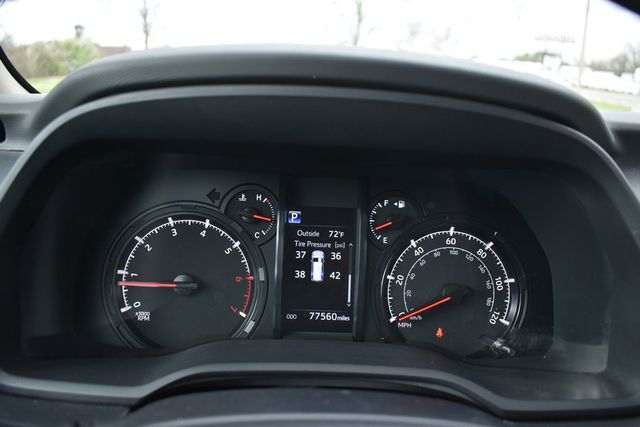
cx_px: 320
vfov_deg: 48.0
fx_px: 480
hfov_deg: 67.4
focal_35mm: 27
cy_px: 214
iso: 720
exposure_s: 1/250
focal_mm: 18
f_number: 3.5
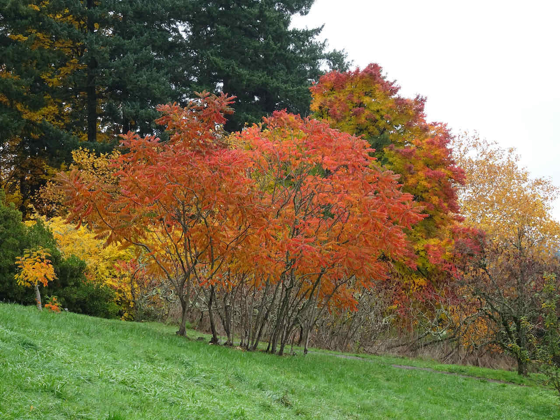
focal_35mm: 83
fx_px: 1343
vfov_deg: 17.8
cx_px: 280
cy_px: 210
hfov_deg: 23.6
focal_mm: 14.12
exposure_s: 1/100
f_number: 5
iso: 100
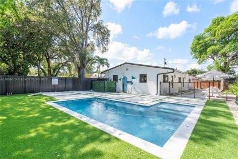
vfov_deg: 73.7
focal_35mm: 16
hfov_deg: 96.7
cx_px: 119
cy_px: 80
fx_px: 106
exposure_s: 1/60
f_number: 10
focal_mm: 16
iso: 100
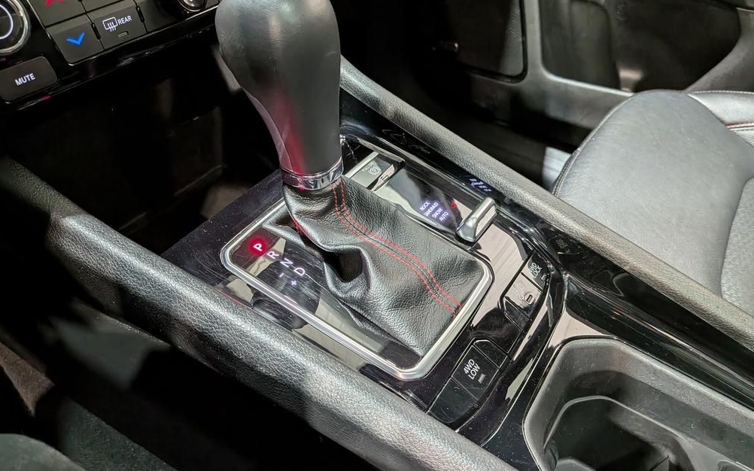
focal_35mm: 26
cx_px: 376
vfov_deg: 47.6
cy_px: 220
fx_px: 534
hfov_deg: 70.4
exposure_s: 1/40
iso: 38
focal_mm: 4.53
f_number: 1.7
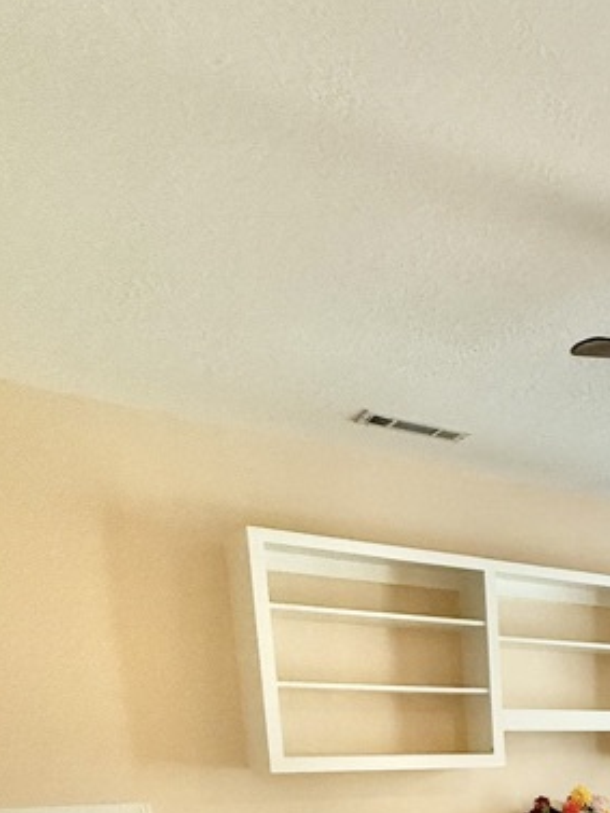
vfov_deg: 39.8
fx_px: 892
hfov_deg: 30.2
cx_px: 787
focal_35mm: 38
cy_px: 895
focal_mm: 2.22
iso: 320
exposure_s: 1/120
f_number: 2.2
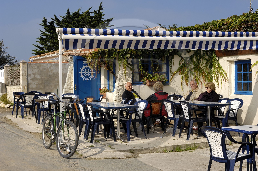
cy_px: 86
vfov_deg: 21.5
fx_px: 451
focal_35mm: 63
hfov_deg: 31.9
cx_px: 129
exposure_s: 1/160
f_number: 11
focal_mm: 42
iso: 100
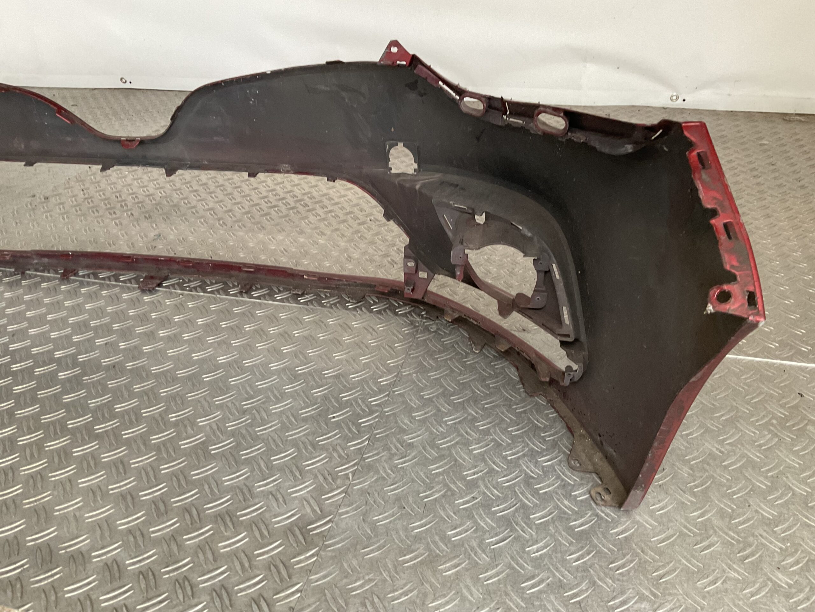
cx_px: 408
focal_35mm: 29
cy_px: 306
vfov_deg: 48.2
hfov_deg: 61.7
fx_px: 683
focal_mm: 3
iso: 100
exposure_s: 1/50
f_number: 1.8
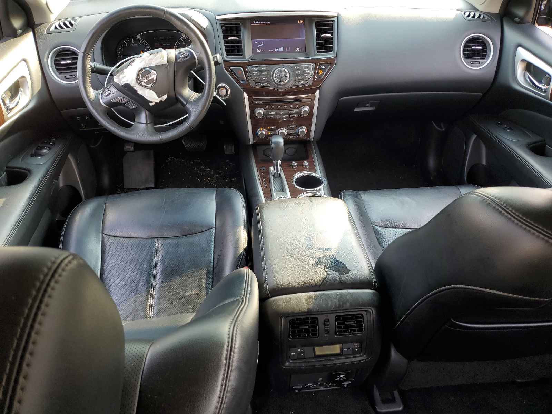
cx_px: 276
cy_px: 207
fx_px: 415
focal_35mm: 26
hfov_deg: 67.3
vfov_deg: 53.1
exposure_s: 1/182
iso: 50
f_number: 1.5
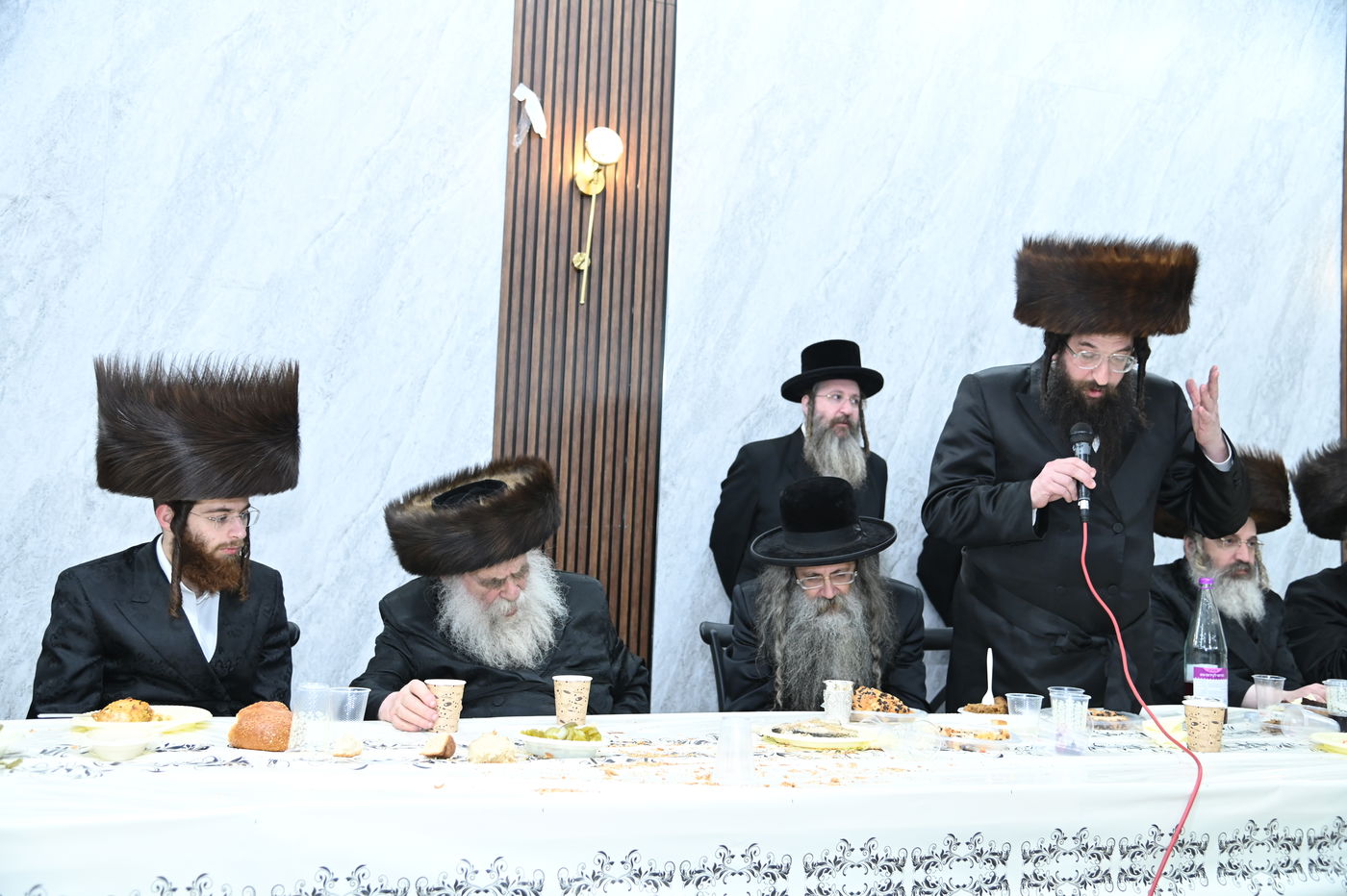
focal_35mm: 34
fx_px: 1272
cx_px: 674
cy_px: 448
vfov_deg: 38.8
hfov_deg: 55.8
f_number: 4
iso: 2000
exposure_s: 1/100
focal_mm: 34
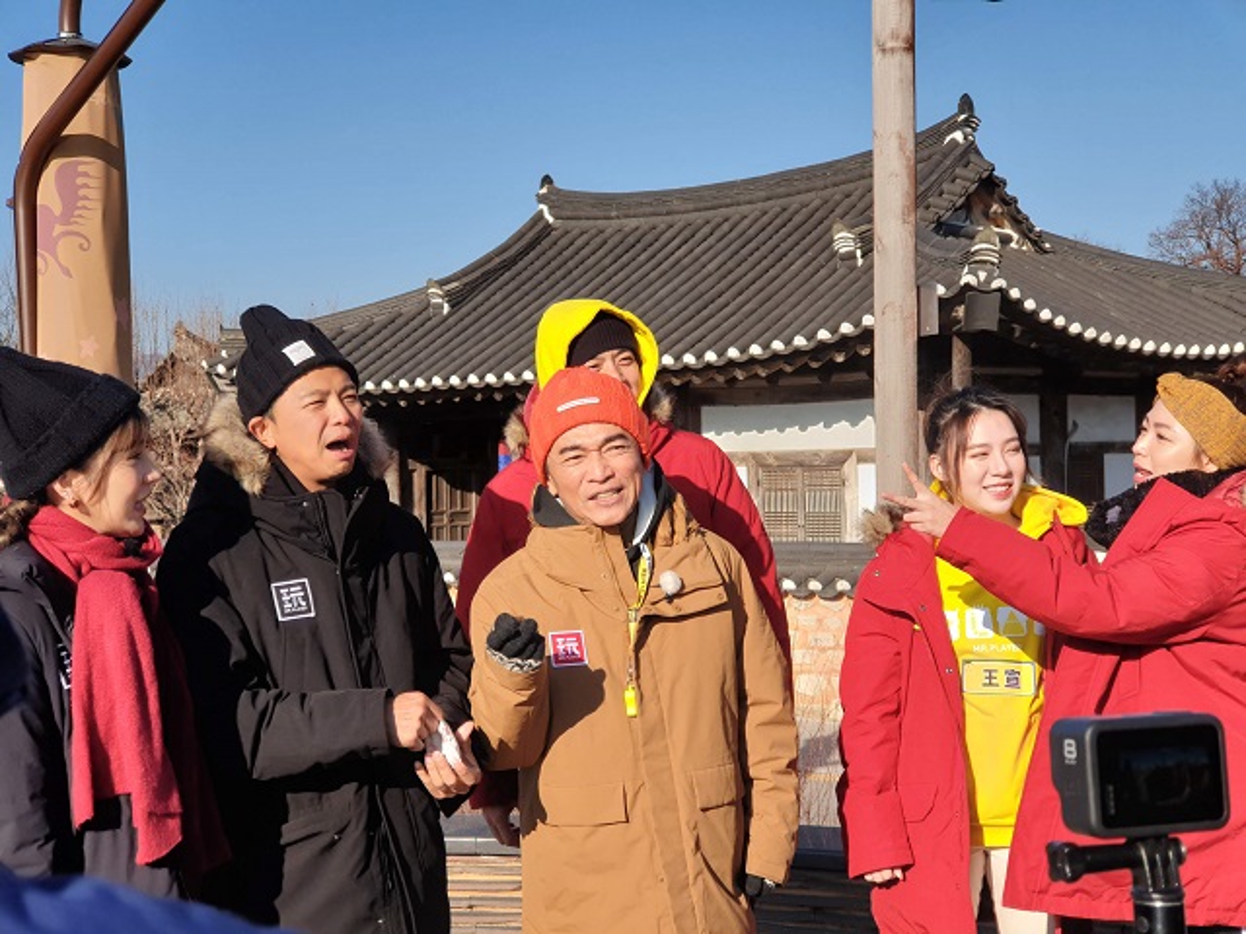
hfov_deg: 36.8
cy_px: 467
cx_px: 623
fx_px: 1872
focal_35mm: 52
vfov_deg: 28.0
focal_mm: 6
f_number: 2.4
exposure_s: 1/883
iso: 25
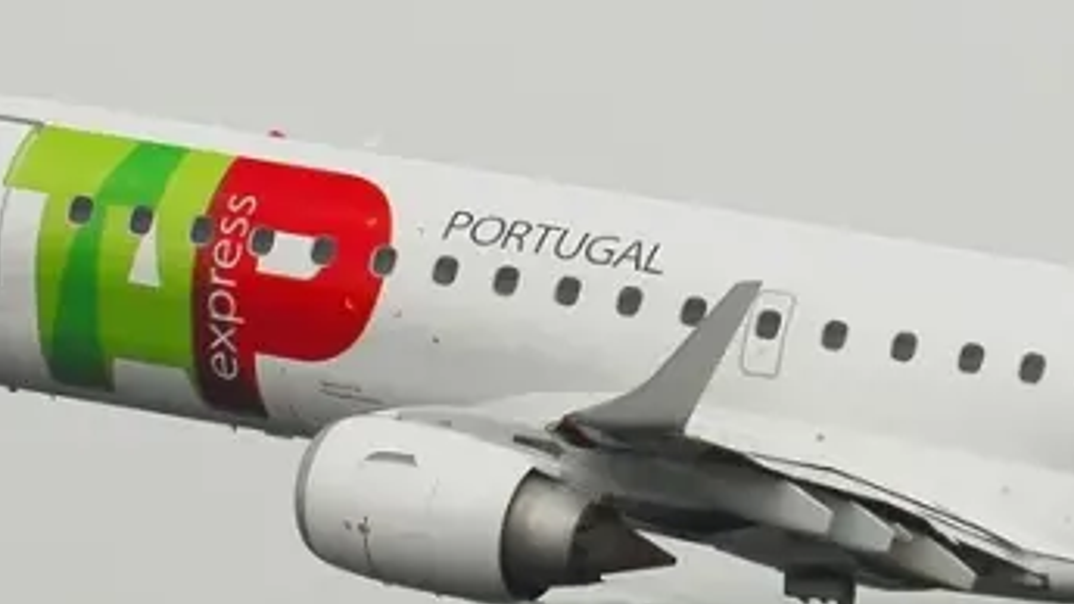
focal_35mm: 523
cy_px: 459
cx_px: 1161
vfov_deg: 2.3
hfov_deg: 4.1
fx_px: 14893
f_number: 8
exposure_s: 1/500
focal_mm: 112
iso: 200
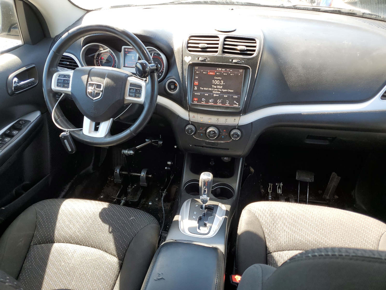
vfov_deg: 53.1
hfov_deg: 67.3
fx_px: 290
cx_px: 193
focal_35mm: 26
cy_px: 145
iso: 50
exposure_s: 1/167
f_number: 1.5
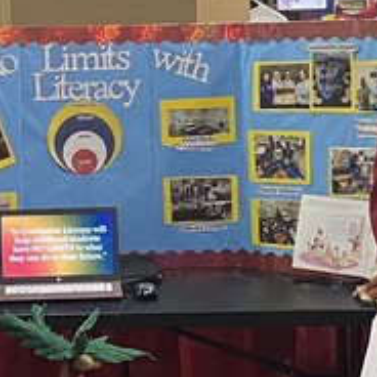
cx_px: 96
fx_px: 1577
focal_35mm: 128
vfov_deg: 13.6
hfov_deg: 13.6
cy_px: 217
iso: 250
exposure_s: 1/54
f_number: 1.8
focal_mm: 4.25
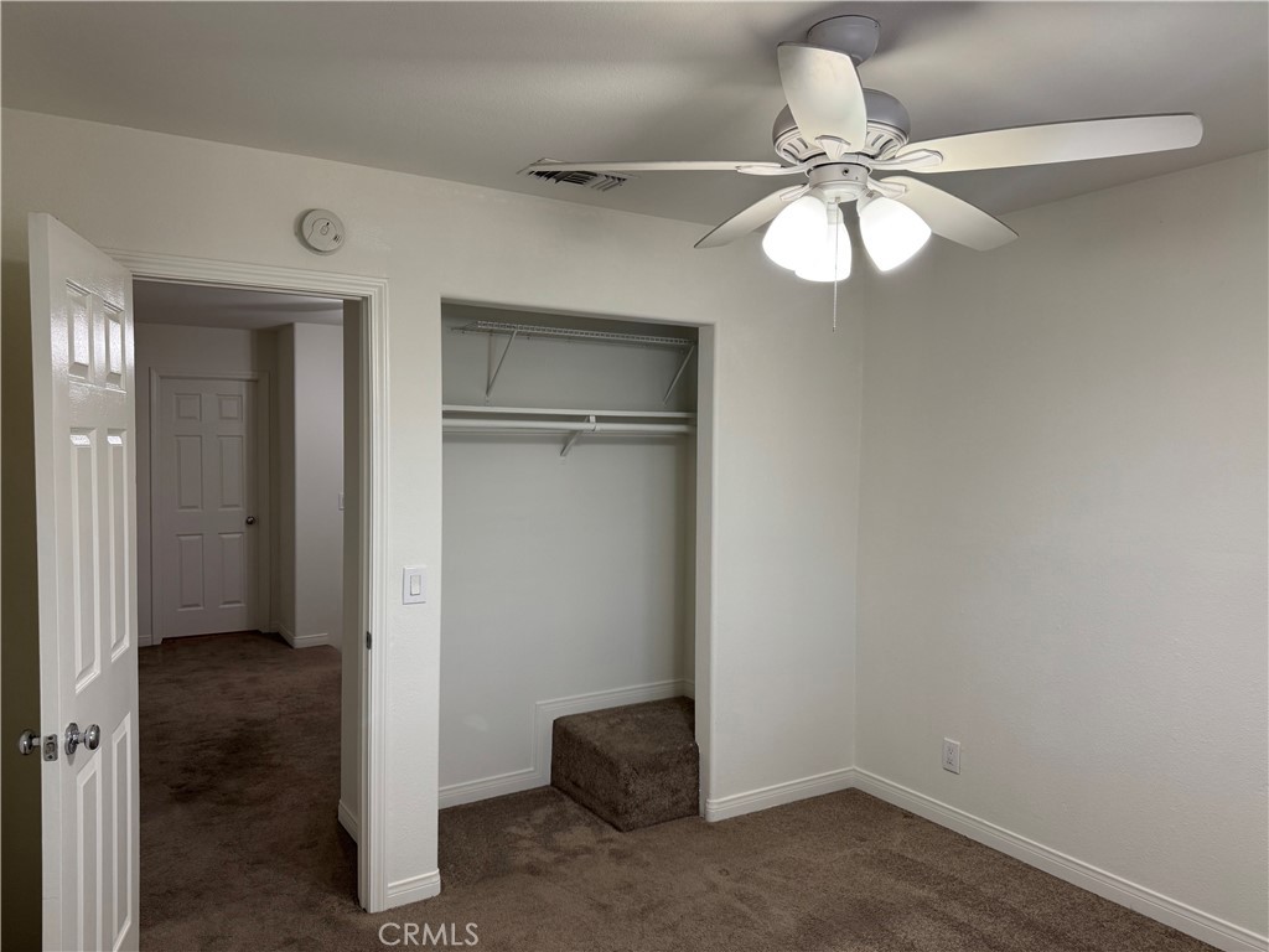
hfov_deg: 71.6
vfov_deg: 56.8
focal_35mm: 24
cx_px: 634
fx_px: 880
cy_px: 476
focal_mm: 6.76
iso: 160
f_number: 1.78
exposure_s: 1/120
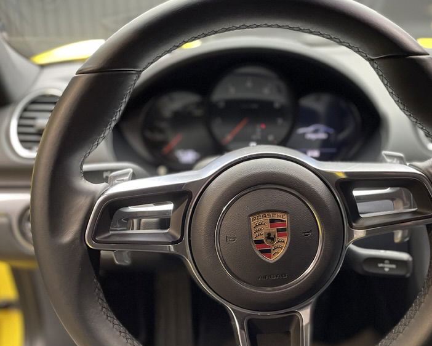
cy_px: 215
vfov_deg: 39.9
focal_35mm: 37
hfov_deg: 48.7
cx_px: 266
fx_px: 473
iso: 500
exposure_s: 1/25
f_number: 1.6
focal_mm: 4.2
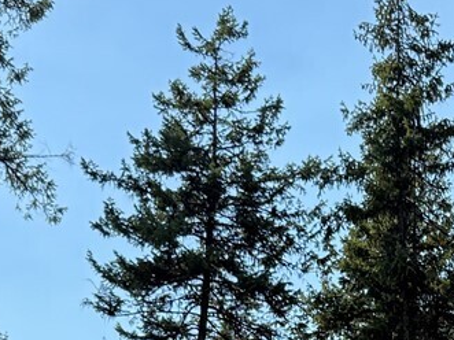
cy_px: 703
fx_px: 1521
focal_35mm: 116
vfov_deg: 11.4
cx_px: 440
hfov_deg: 16.7
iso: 100
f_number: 1.78
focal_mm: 6.76
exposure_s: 1/3145
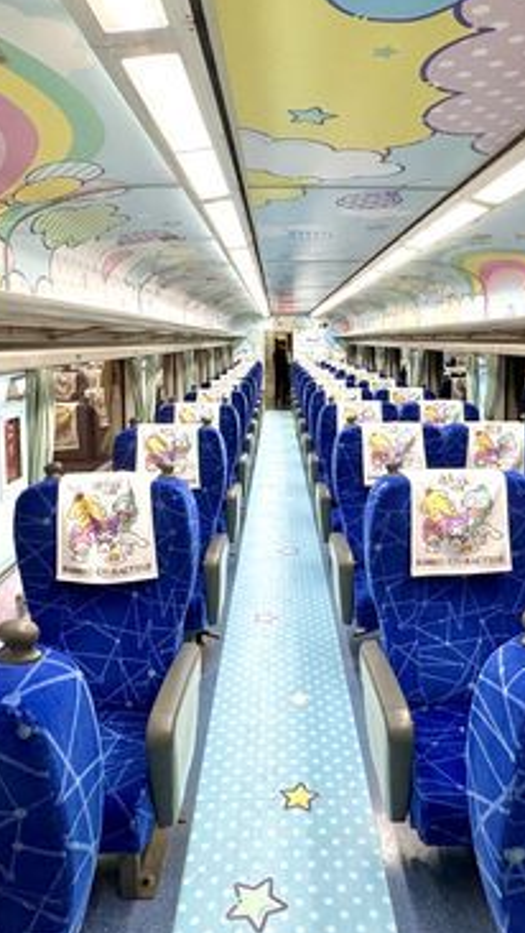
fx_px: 618
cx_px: 298
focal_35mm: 25
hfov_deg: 45.9
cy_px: 398
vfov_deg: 73.6
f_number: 2.2
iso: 250
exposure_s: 1/99
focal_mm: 2.22
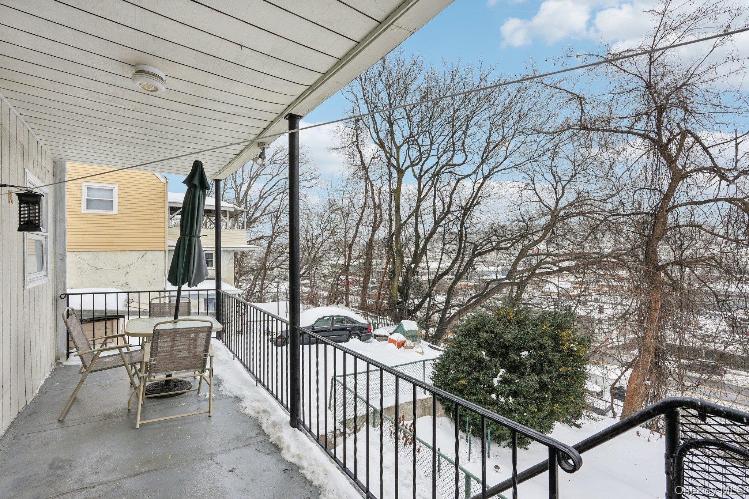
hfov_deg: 96.7
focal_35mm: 16
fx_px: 333
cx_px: 374
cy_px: 250
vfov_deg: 73.7
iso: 100
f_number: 9
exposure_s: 1/40
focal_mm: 16
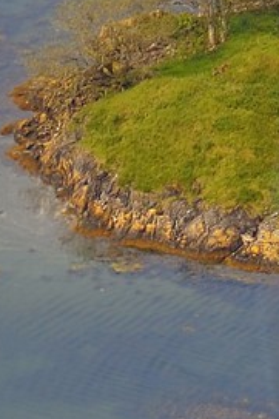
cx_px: 737
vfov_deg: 1.8
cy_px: 288
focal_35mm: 1176
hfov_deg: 1.2
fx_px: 13687
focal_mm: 200
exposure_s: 1/800
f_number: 3.5
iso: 200
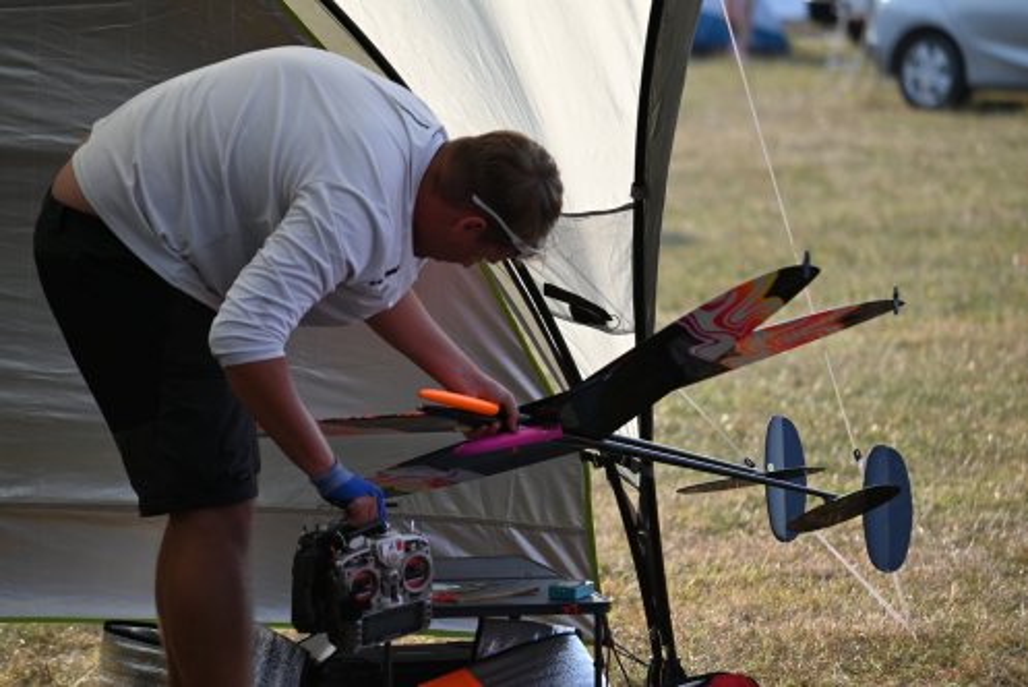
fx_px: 6000
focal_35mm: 210
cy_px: 344
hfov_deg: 9.8
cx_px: 514
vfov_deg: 6.6
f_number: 5.6
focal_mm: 210
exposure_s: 1/1000
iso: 640
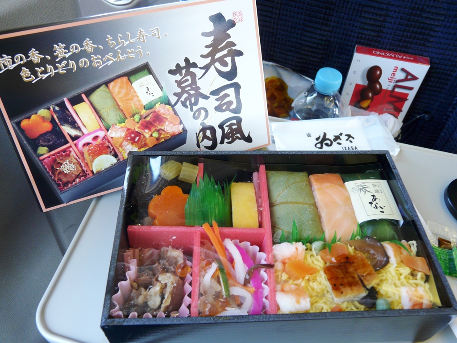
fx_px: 370
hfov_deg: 63.4
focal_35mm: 28
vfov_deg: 49.7
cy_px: 172
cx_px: 228
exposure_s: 1/30
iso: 160
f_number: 2.8
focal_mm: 4.6
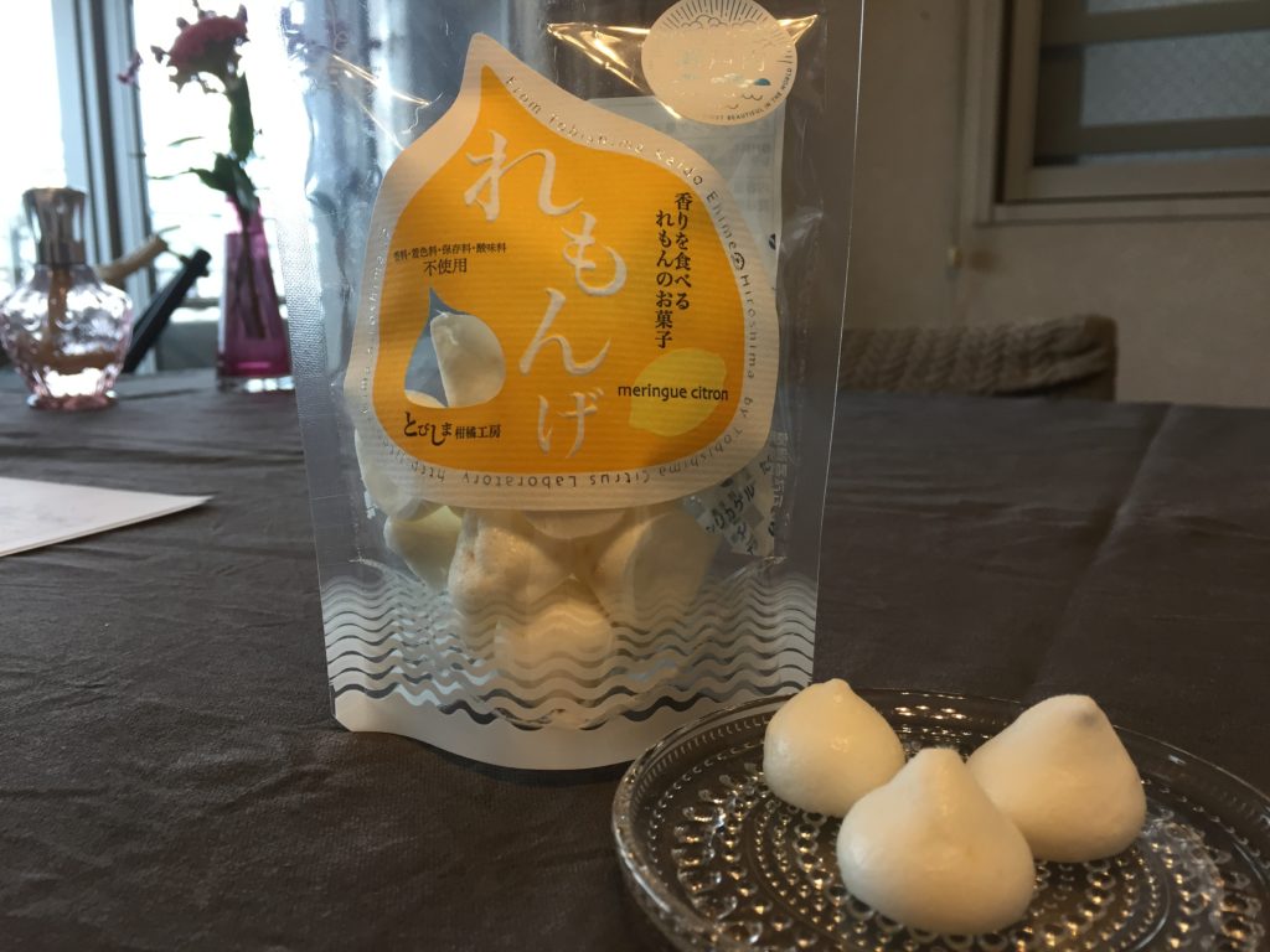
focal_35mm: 29
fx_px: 1064
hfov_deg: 61.7
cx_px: 635
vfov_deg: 48.2
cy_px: 476
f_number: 2.2
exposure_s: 1/30
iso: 64
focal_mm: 4.15
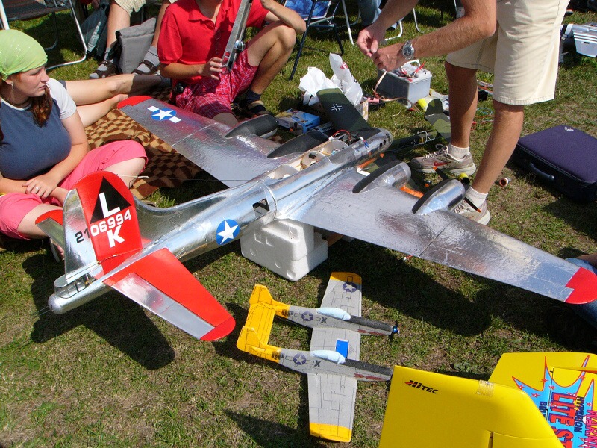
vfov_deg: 39.7
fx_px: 621
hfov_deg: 51.4
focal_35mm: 36
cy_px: 224
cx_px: 298
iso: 100
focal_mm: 6
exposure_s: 1/1000
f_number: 5.6
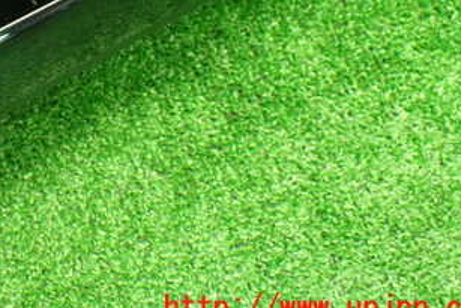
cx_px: 53
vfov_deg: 21.4
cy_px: -11
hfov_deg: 31.4
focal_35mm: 61
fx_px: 781
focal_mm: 5.4
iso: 800
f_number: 2.3
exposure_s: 1/60
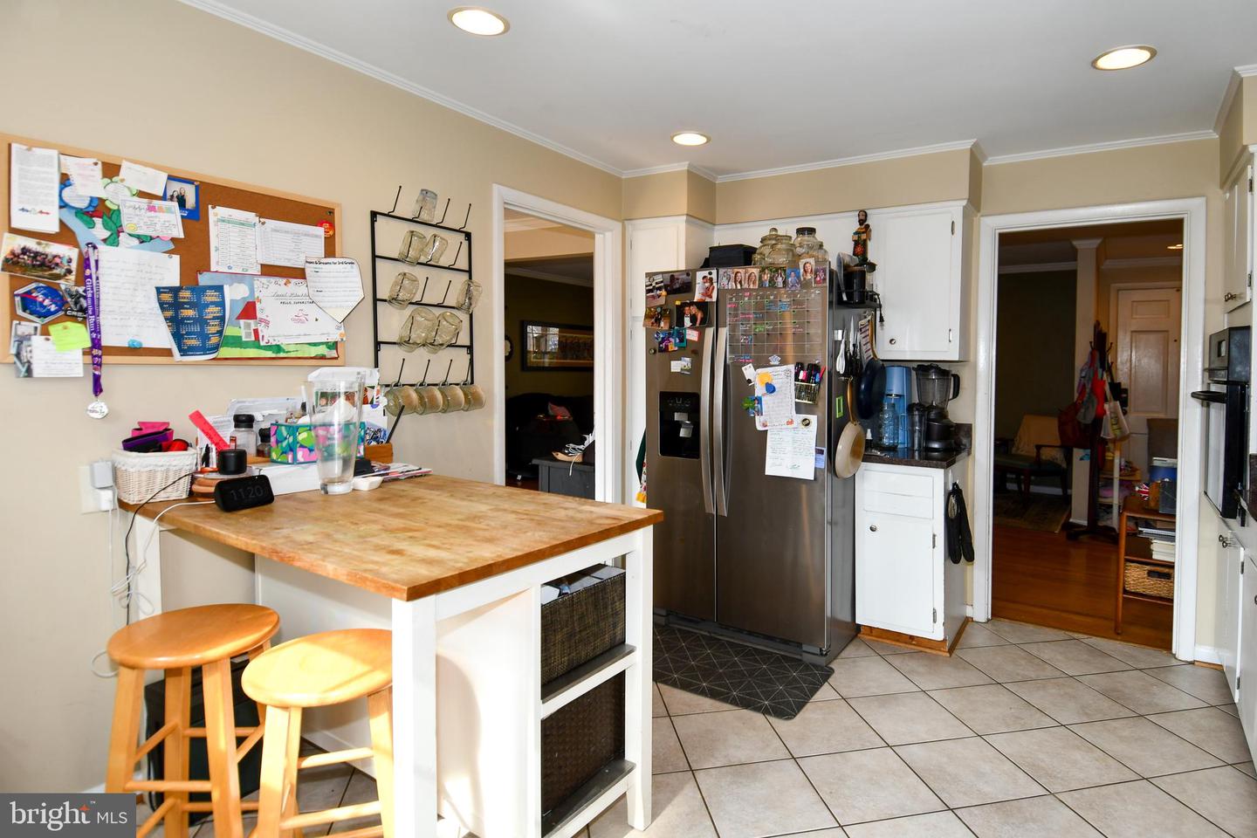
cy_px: 419
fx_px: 628
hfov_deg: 90.0
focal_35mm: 18
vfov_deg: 67.4
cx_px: 628
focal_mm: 12
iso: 200
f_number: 5
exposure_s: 1/100
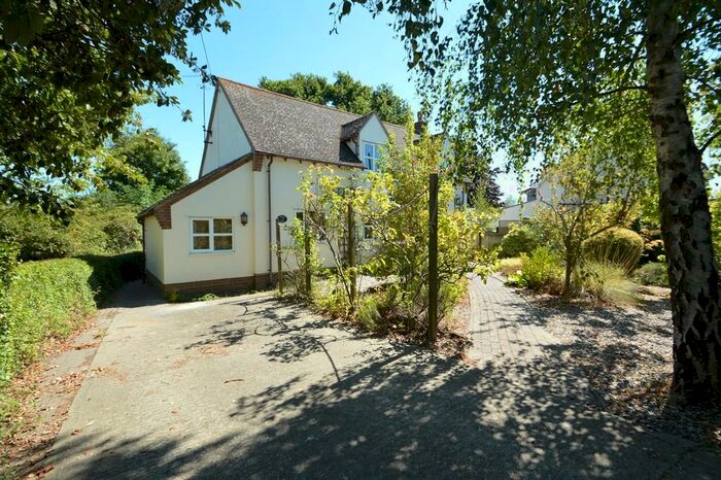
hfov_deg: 100.4
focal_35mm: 15
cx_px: 360
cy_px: 240
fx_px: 300
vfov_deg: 77.3
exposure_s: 1/200
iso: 100
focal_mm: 10
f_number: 7.1
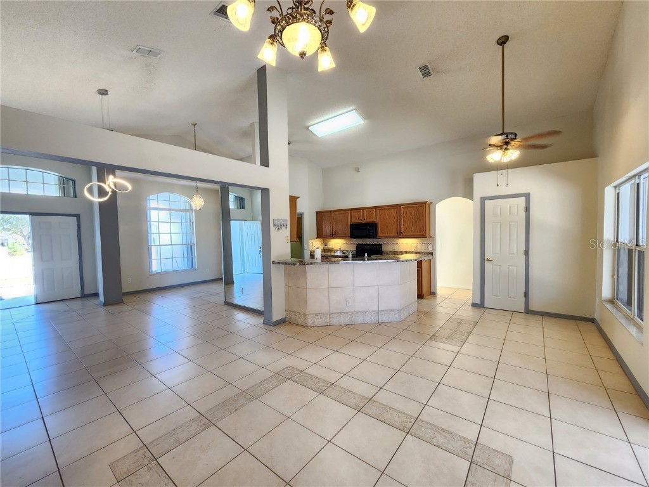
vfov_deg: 89.9
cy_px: 244
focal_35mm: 13
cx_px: 324
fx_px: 244
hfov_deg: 106.2
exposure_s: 1/60
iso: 250
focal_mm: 2.2
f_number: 2.2
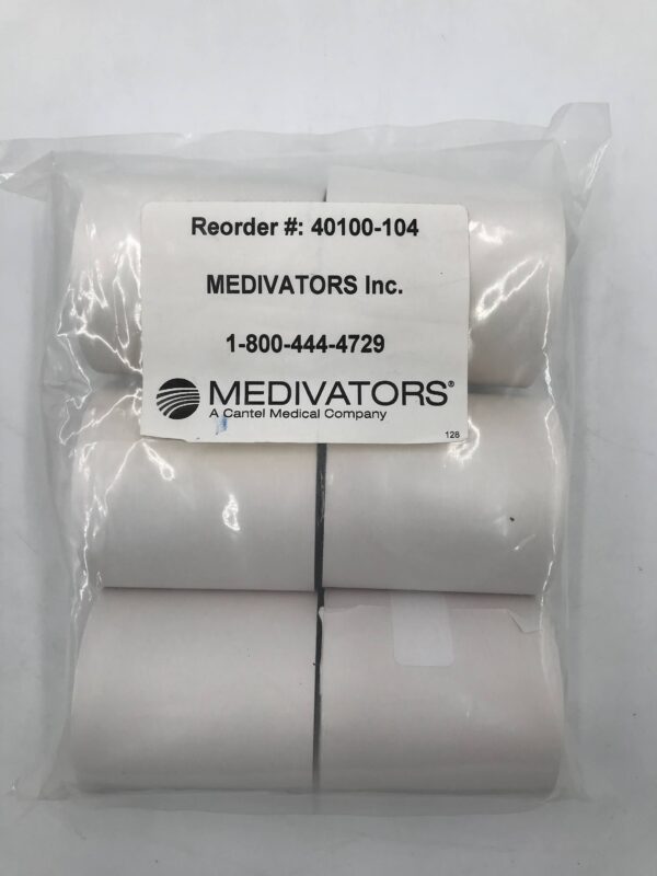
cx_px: 328
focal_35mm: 28
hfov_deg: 49.7
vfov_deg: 63.4
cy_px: 438
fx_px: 709
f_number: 1.8
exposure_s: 1/169
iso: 20
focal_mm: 3.99
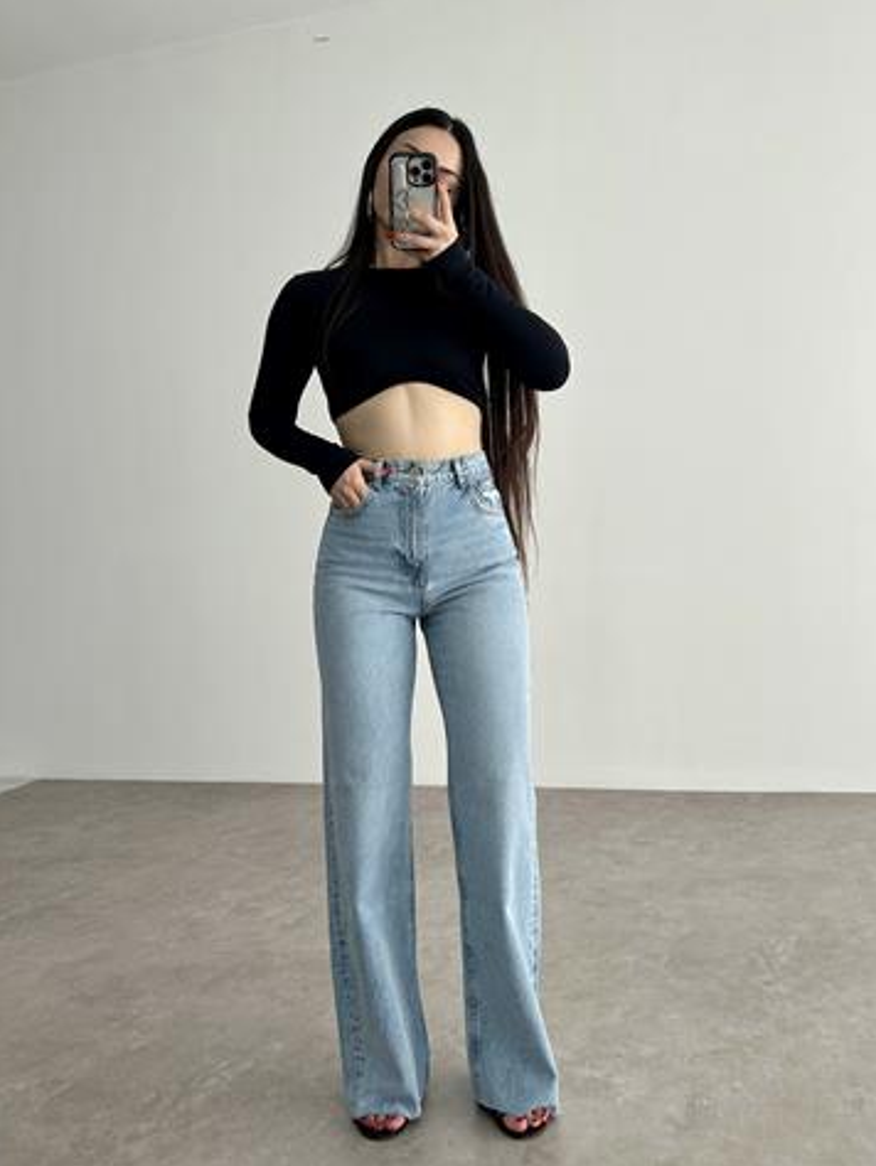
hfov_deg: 51.4
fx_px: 910
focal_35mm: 27
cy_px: 533
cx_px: 468
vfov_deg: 65.2
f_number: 1.78
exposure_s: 1/549
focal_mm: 6.86
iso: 80
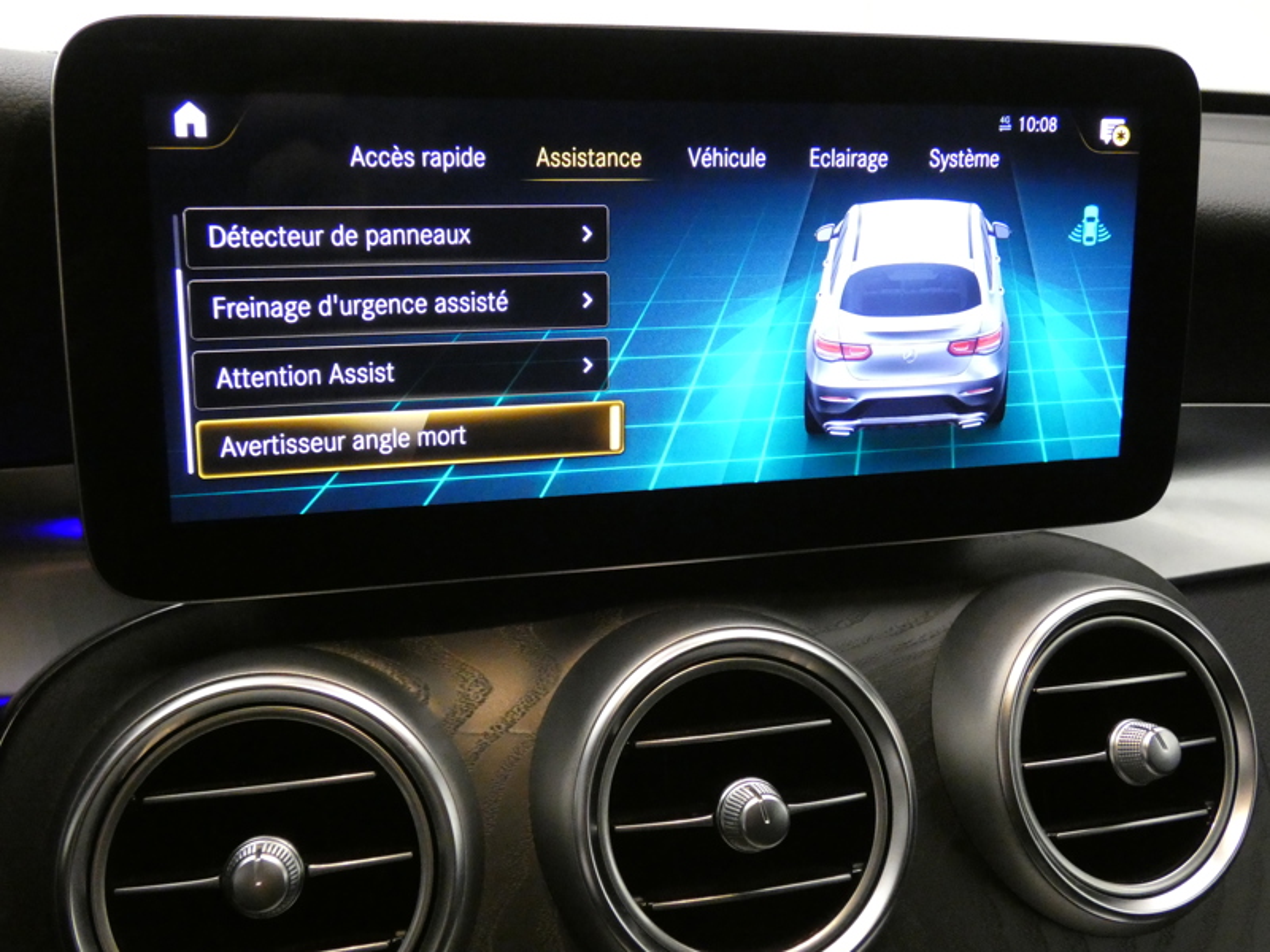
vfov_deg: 36.8
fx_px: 1431
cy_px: 476
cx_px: 635
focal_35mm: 39
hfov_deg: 47.9
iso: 1600
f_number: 3.6
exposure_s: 1/25
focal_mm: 7.1
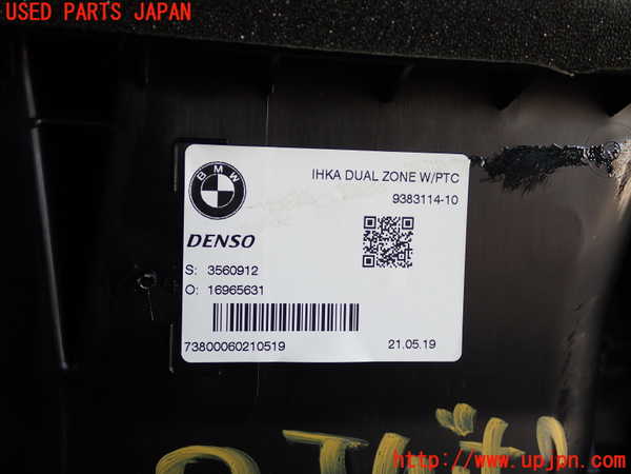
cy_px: 237
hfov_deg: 45.8
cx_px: 316
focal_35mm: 41
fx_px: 747
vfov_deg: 35.1
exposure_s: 1/125
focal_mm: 7.31
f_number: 2.8
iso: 160
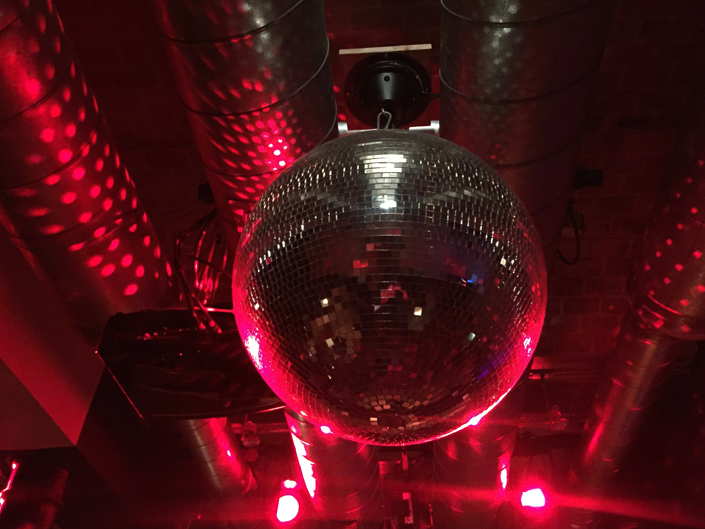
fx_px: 652
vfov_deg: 44.1
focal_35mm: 32
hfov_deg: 56.7
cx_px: 383
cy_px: 292
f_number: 2.2
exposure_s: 1/17
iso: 500
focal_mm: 4.15
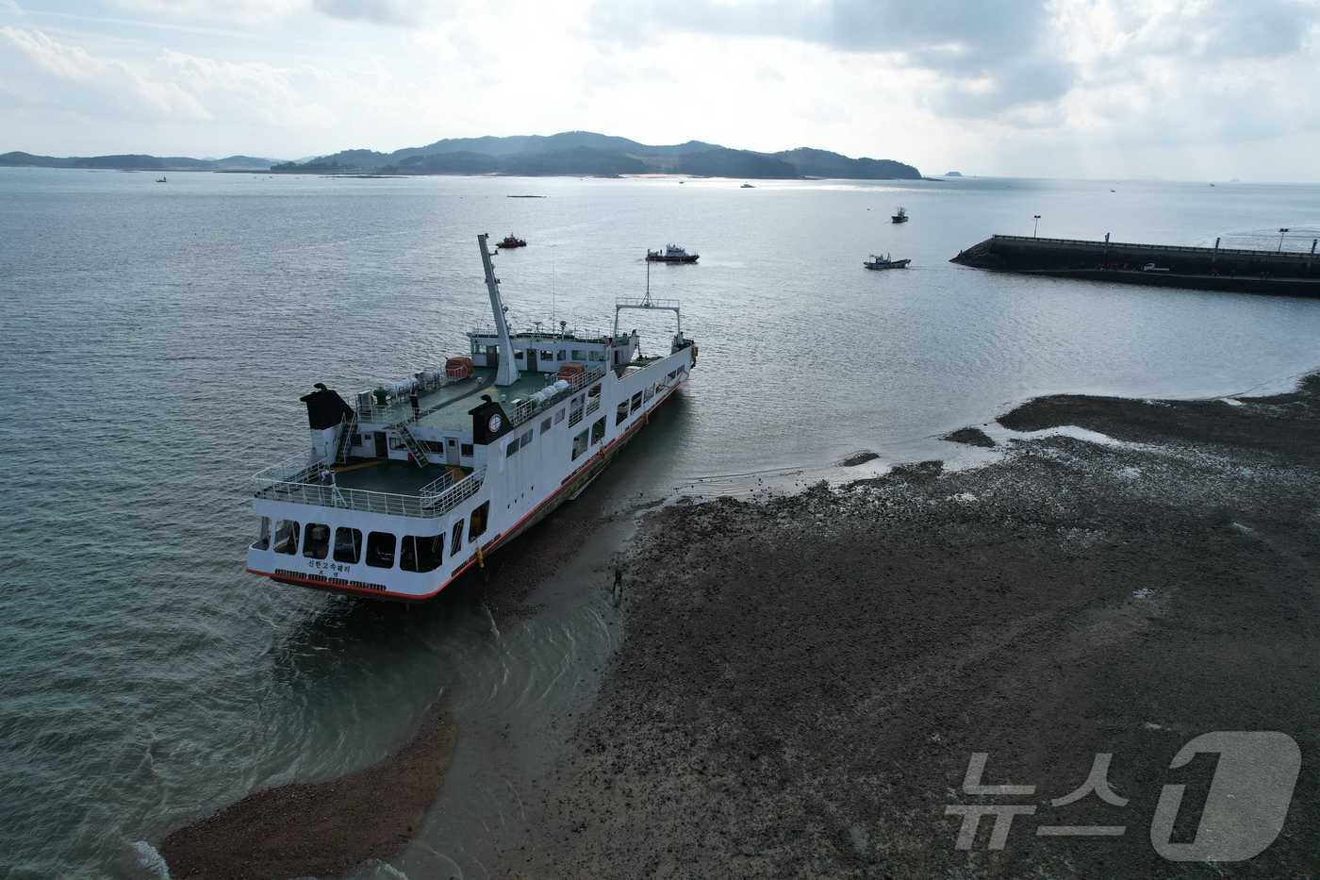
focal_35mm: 22
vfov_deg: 57.2
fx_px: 807
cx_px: 660
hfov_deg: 78.6
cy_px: 440
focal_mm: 8.38
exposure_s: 1/2500
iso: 110
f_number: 2.8
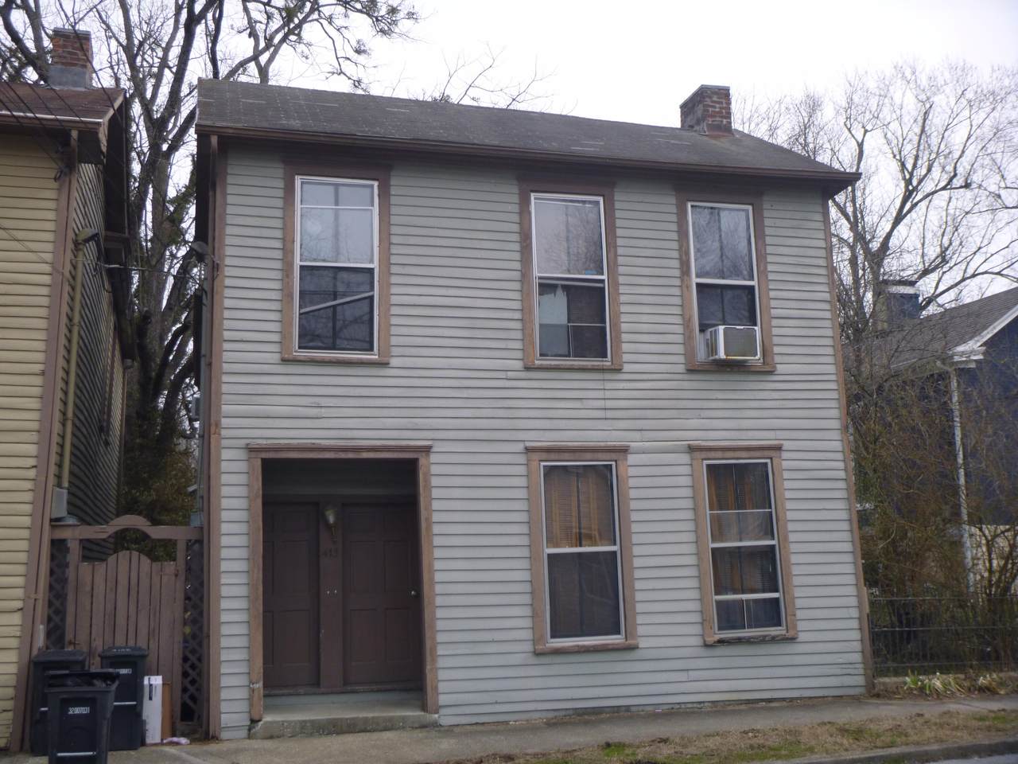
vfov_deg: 37.7
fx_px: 1118
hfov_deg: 49.0
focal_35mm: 38
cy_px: 382
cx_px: 509
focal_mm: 6.8
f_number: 4.5
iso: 100
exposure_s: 1/250
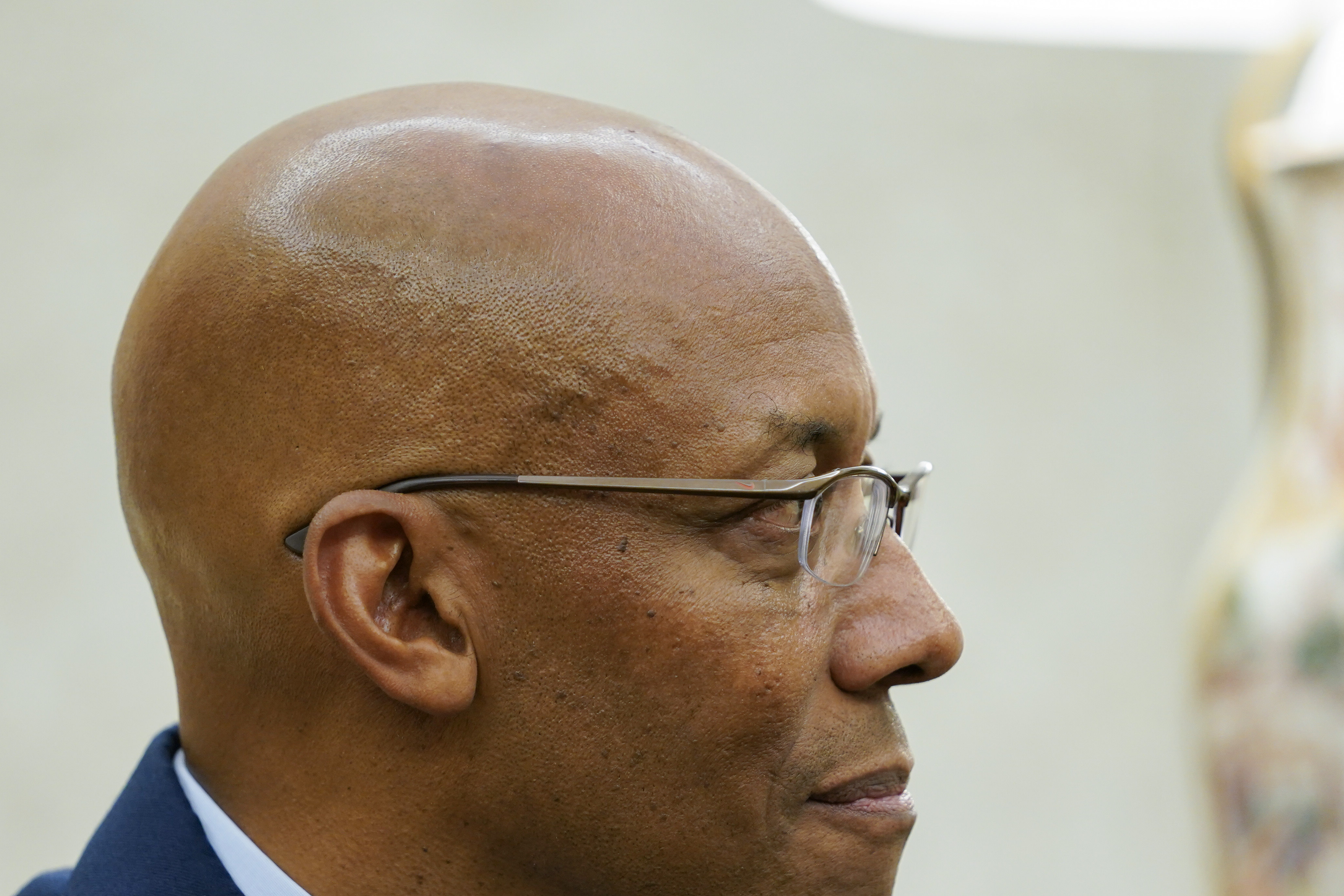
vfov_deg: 4.7
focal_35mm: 290
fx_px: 10826
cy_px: 649
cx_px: 598
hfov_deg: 7.1
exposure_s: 1/320
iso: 2000
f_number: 2.8
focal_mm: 200
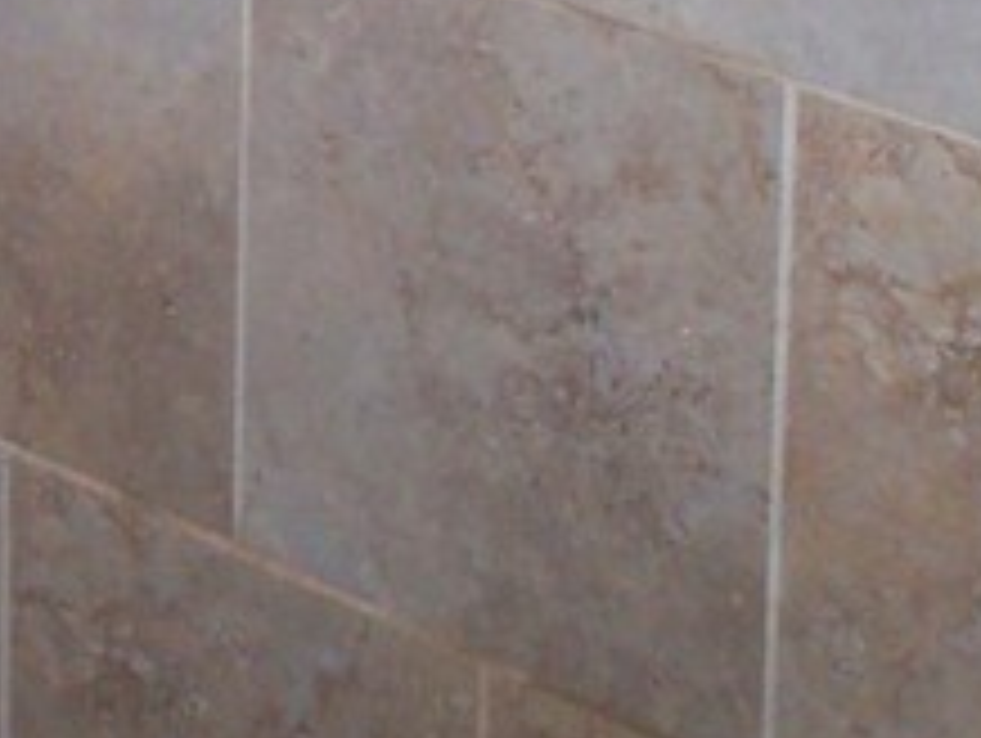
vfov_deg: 8.3
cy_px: -864
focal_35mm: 169
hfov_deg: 11.6
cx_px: 180
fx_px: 4795
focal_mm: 6
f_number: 4.5
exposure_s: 1/60
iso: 140
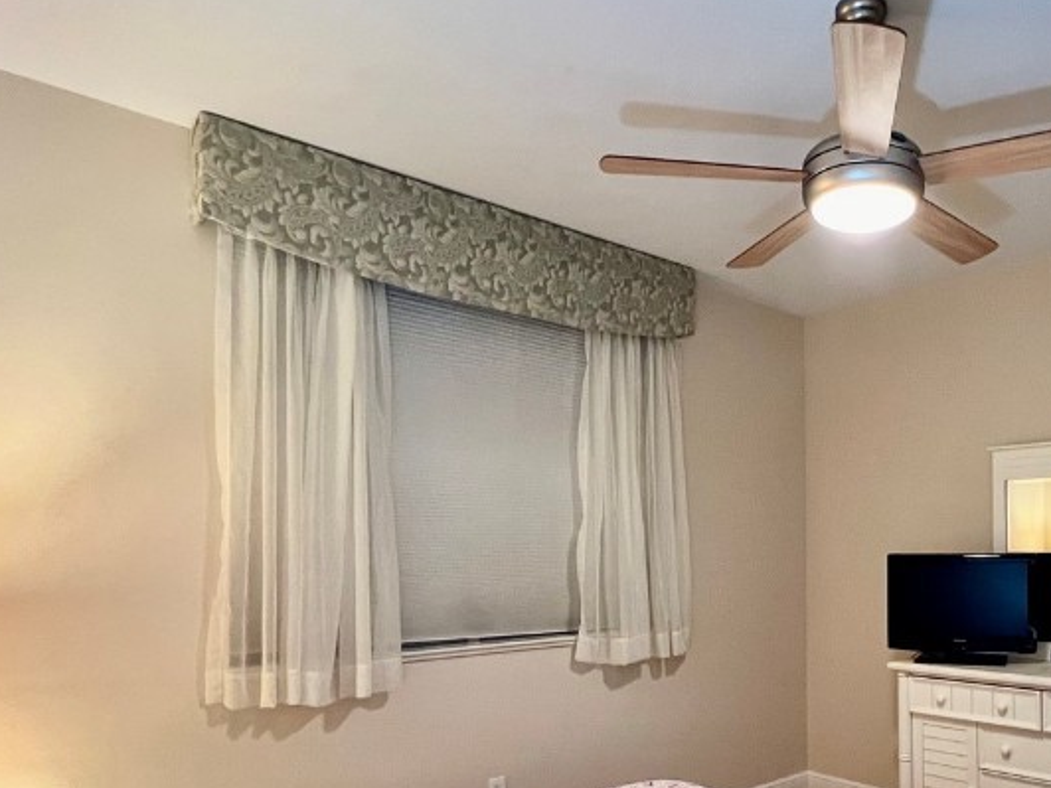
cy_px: 541
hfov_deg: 65.0
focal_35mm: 25
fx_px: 759
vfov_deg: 53.5
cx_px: 794
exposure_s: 1/60
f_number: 1.8
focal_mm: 1.57
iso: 320
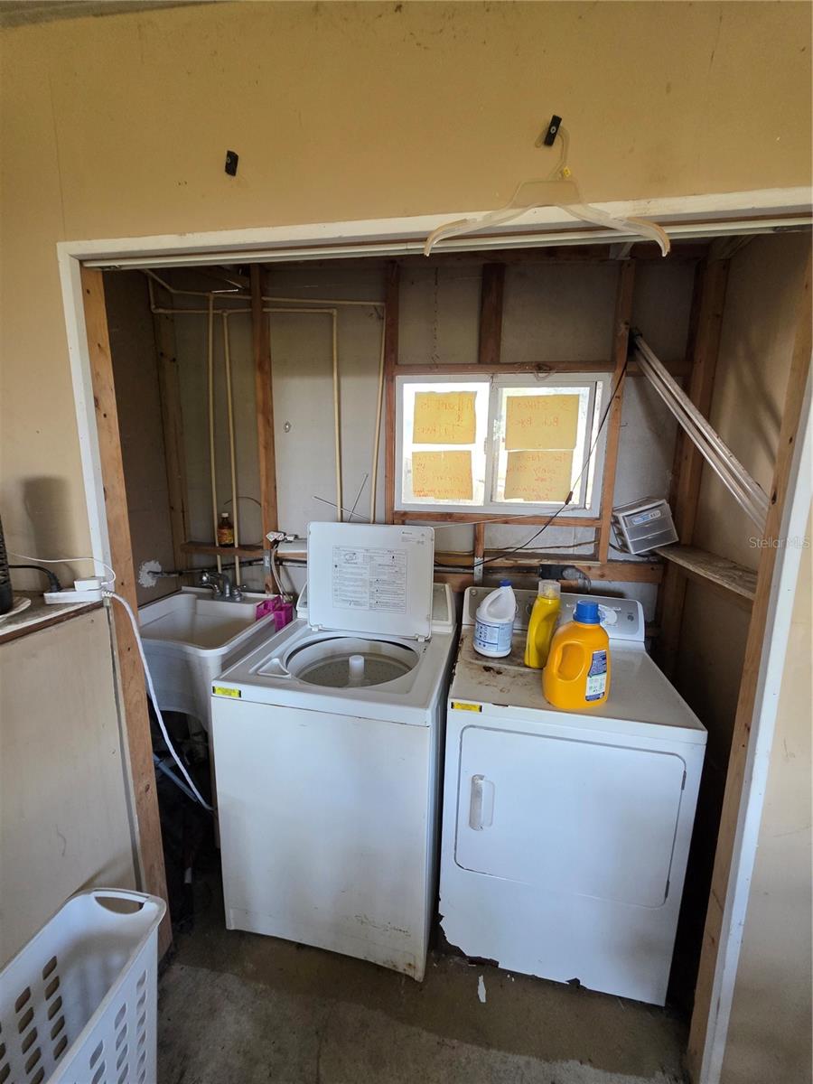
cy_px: 542
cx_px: 406
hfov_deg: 89.9
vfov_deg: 106.2
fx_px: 407
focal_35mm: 13
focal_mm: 2.2
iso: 400
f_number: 1.9
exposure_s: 1/100
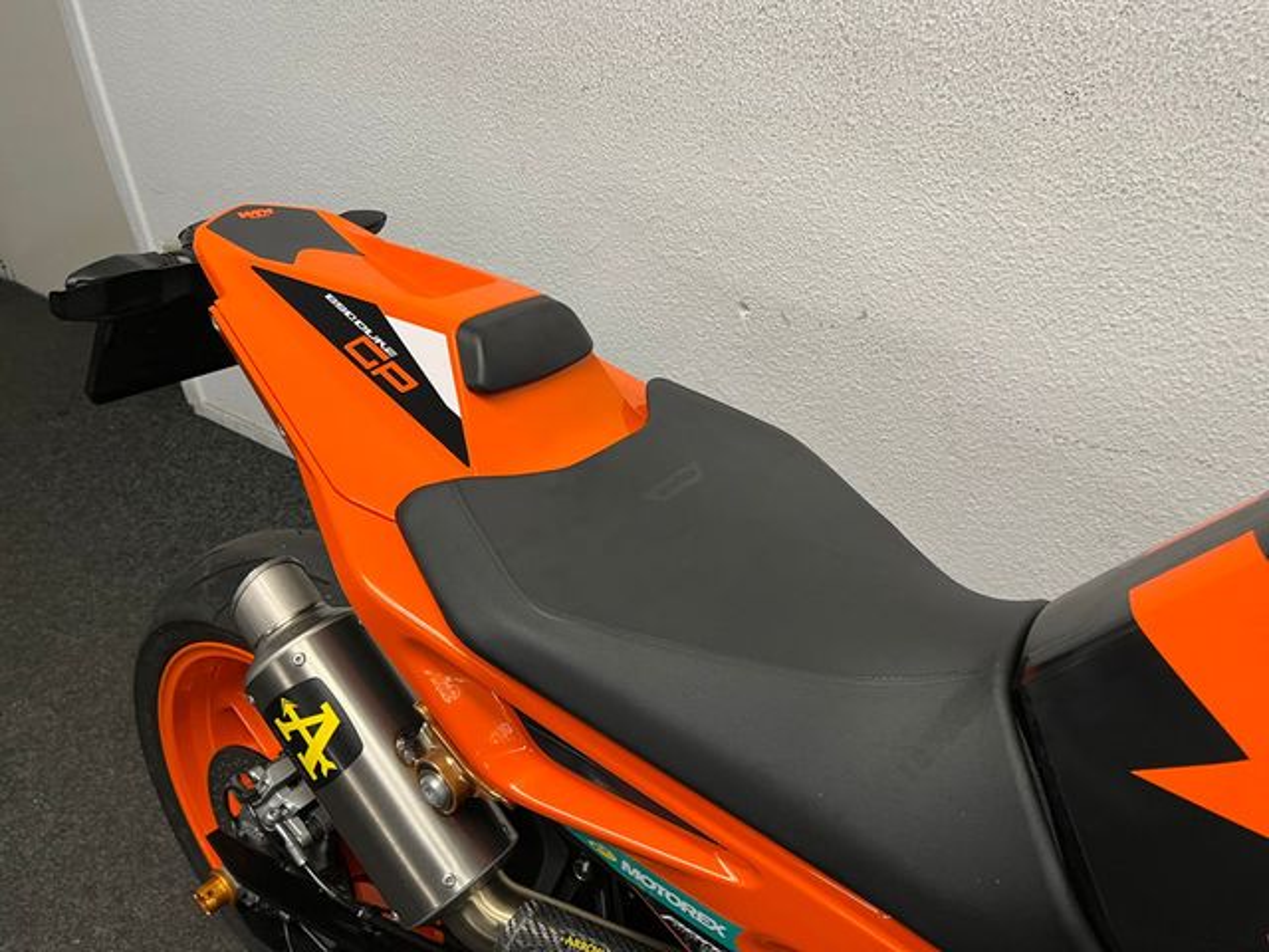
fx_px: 953
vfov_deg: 53.1
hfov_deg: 67.3
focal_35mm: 26
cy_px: 476
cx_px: 634
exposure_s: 1/50
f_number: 1.6
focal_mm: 5.1
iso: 80
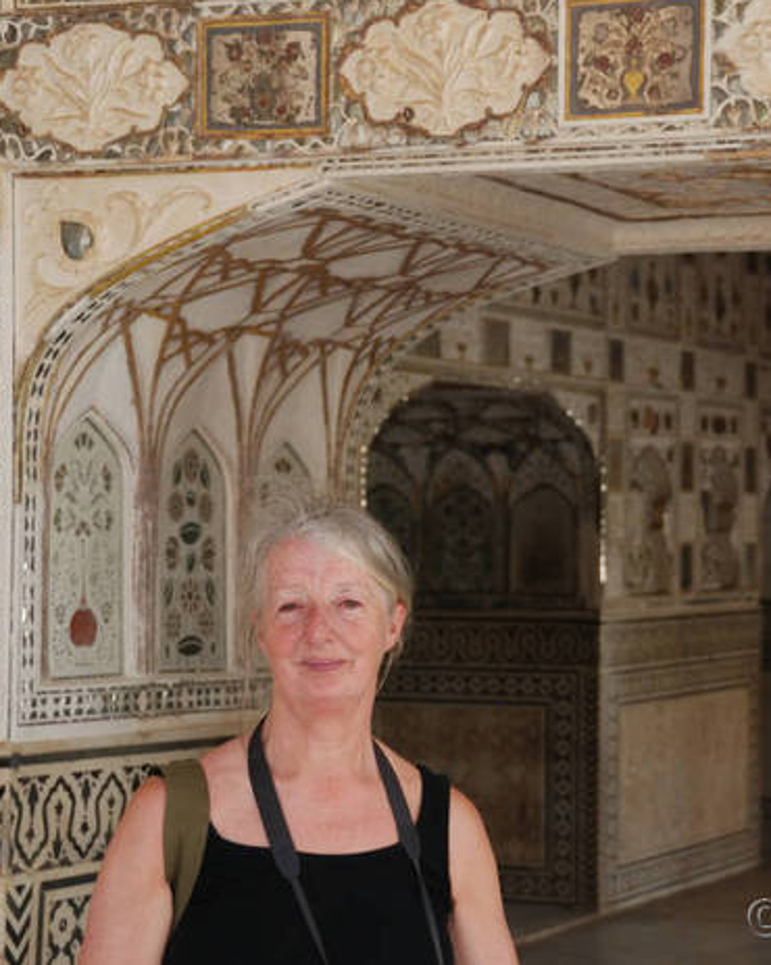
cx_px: 504
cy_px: 479
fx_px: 2797
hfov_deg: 15.7
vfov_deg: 19.6
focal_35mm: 98
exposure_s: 1/200
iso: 640
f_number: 4.8
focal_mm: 46
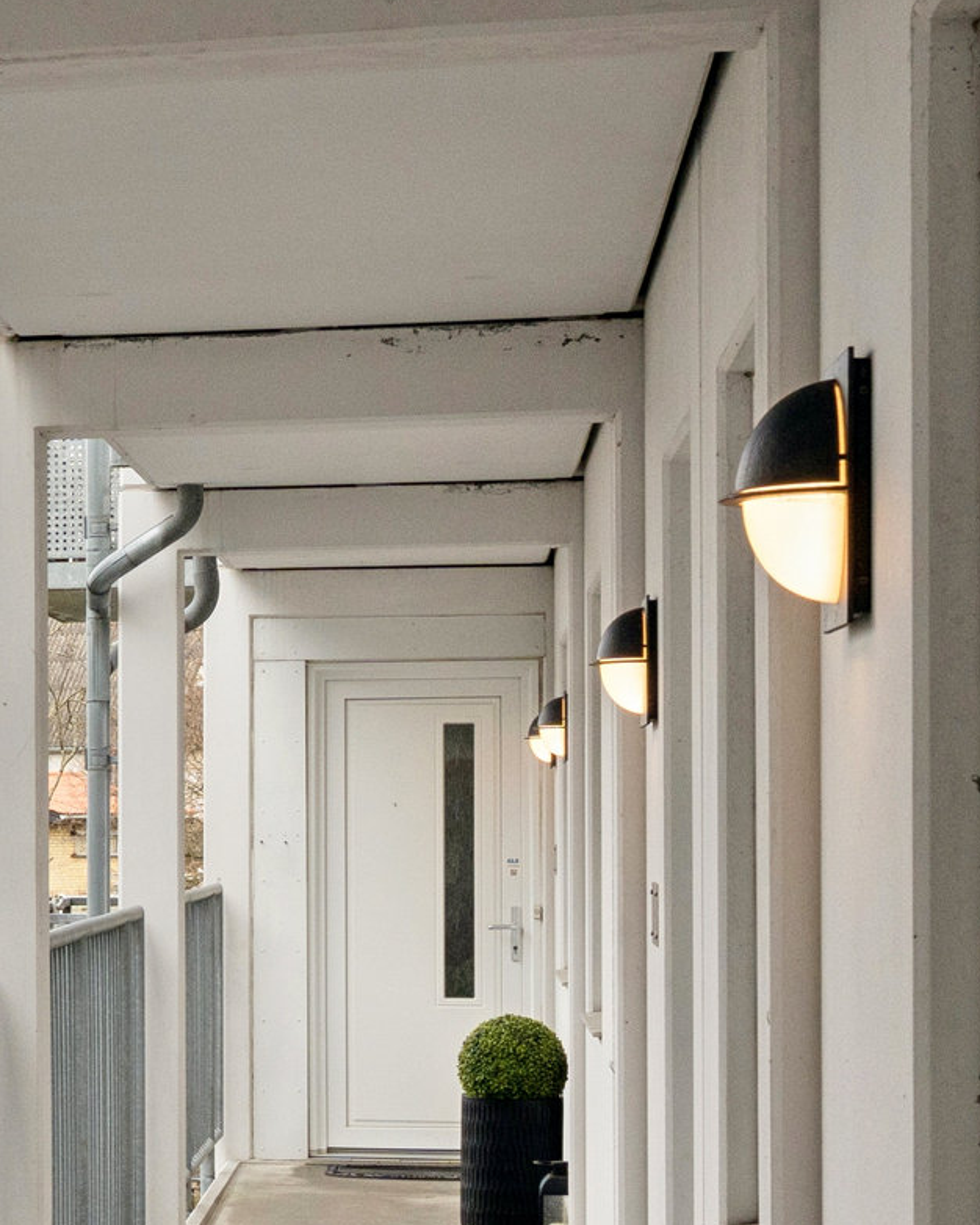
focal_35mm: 108
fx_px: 3914
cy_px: 857
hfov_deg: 13.1
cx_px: -708
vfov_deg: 17.7
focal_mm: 30
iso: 800
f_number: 10
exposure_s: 1/200
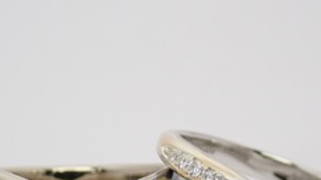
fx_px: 1395
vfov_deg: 7.3
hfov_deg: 13.1
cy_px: 189
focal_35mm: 164
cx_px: 152
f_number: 4.1
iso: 200
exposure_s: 1/125
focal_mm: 13.65
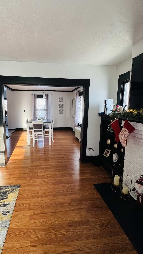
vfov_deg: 99.3
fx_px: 108
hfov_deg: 66.3
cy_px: 121
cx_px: 55
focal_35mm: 16
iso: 250
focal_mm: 2.22
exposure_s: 1/99
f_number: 2.2
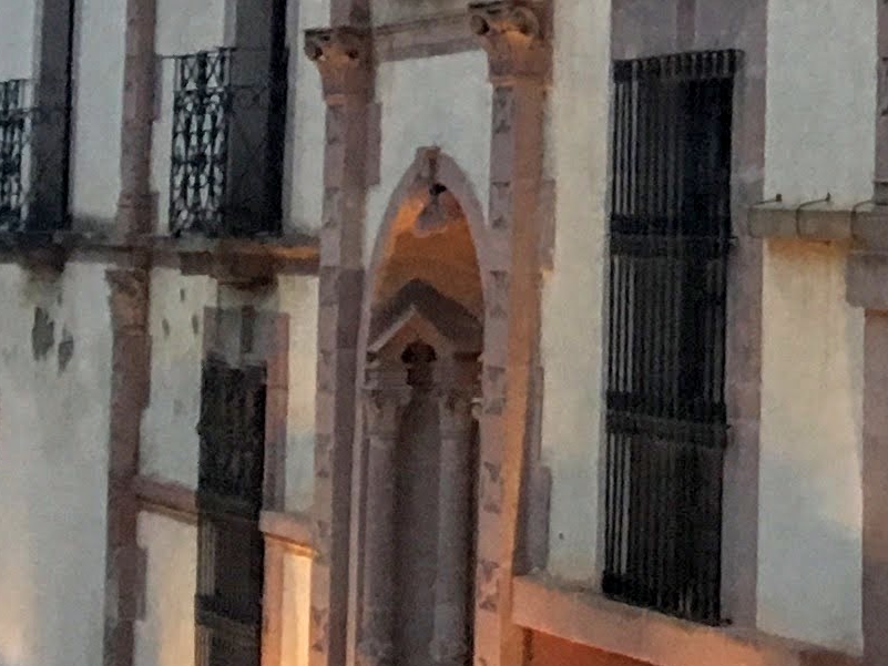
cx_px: 1519
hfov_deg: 12.5
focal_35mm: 146
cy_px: -382
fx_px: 3746
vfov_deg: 9.8
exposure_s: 1/30
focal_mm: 4.15
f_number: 2.2
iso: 80
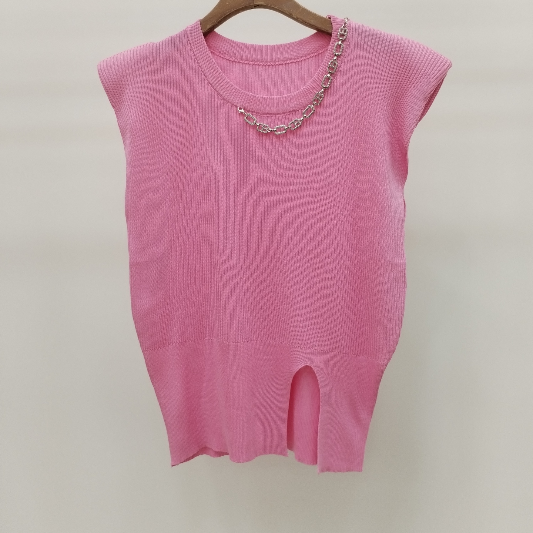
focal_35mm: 35
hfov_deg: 47.2
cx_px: 262
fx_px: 610
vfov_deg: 47.2
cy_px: 252
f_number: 1.8
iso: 221
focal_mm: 4.75
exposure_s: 1/120
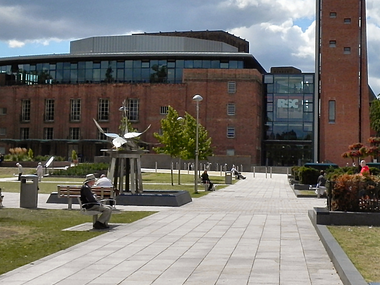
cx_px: 200
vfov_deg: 19.3
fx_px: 834
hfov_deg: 25.7
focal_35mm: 76
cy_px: 101
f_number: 7.1
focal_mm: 8.2
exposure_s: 1/568
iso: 160
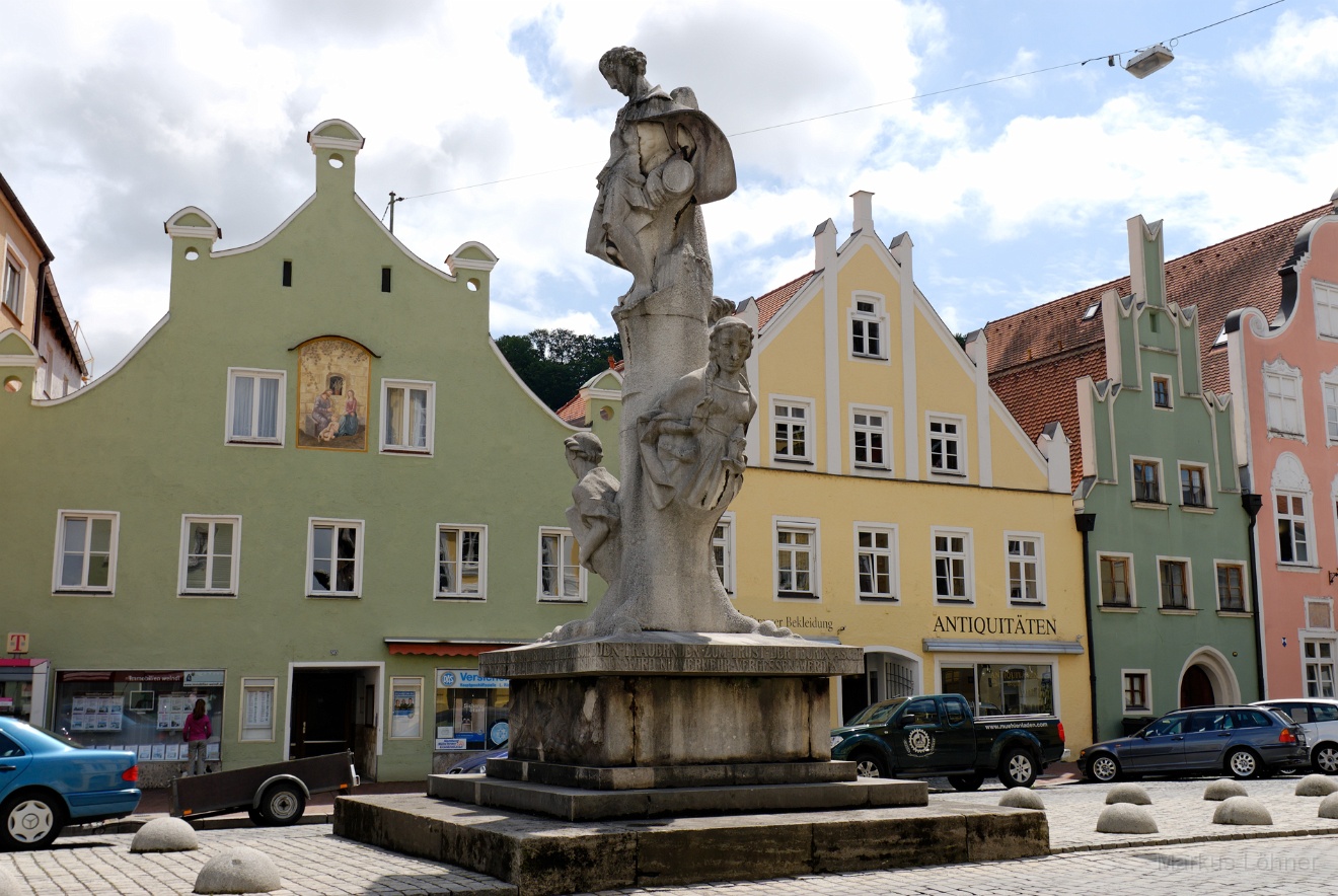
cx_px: 669
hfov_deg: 53.1
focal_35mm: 36
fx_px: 1340
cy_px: 448
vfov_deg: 37.0
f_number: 8
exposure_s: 1/320
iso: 100
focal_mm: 24
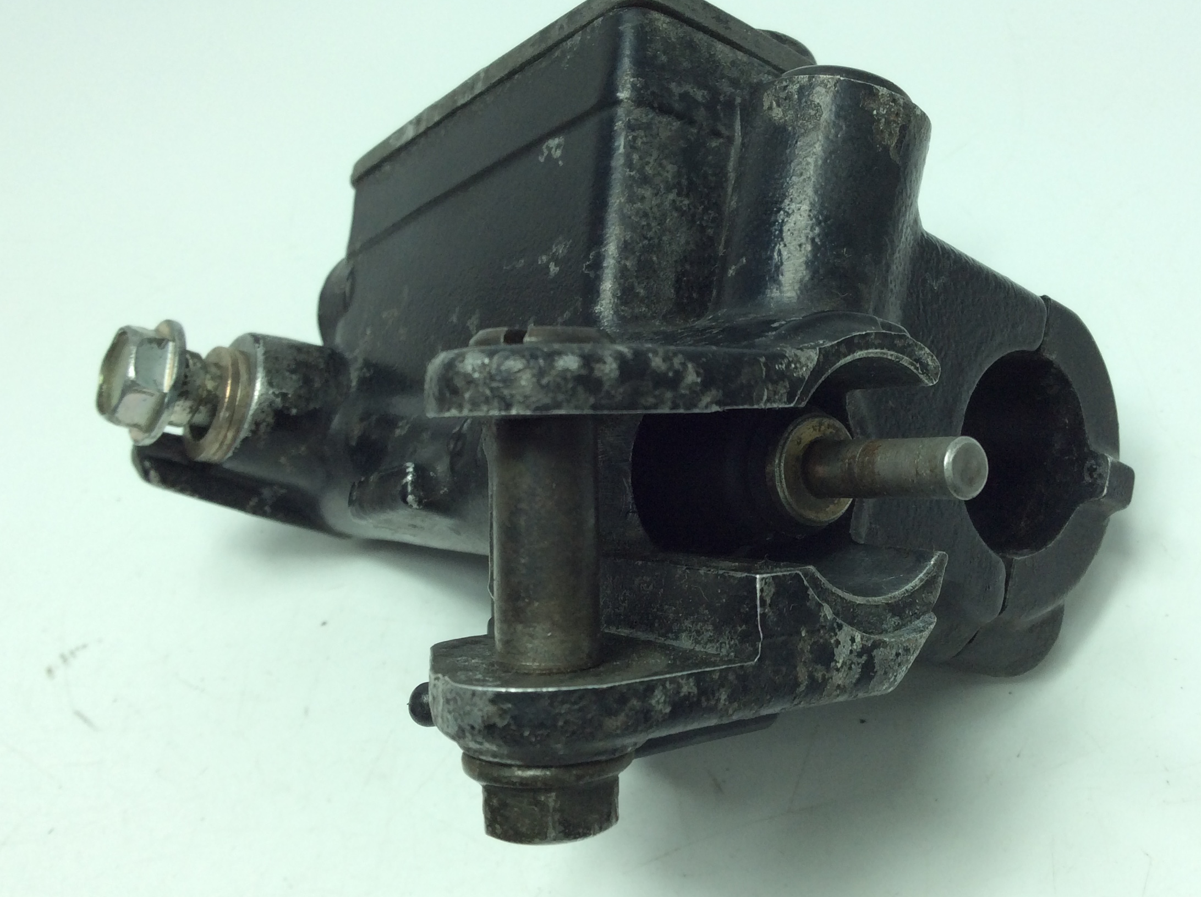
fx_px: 1316
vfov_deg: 37.6
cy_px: 429
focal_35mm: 38
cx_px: 669
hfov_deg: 48.9
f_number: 2.4
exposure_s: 1/298
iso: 32
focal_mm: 3.3
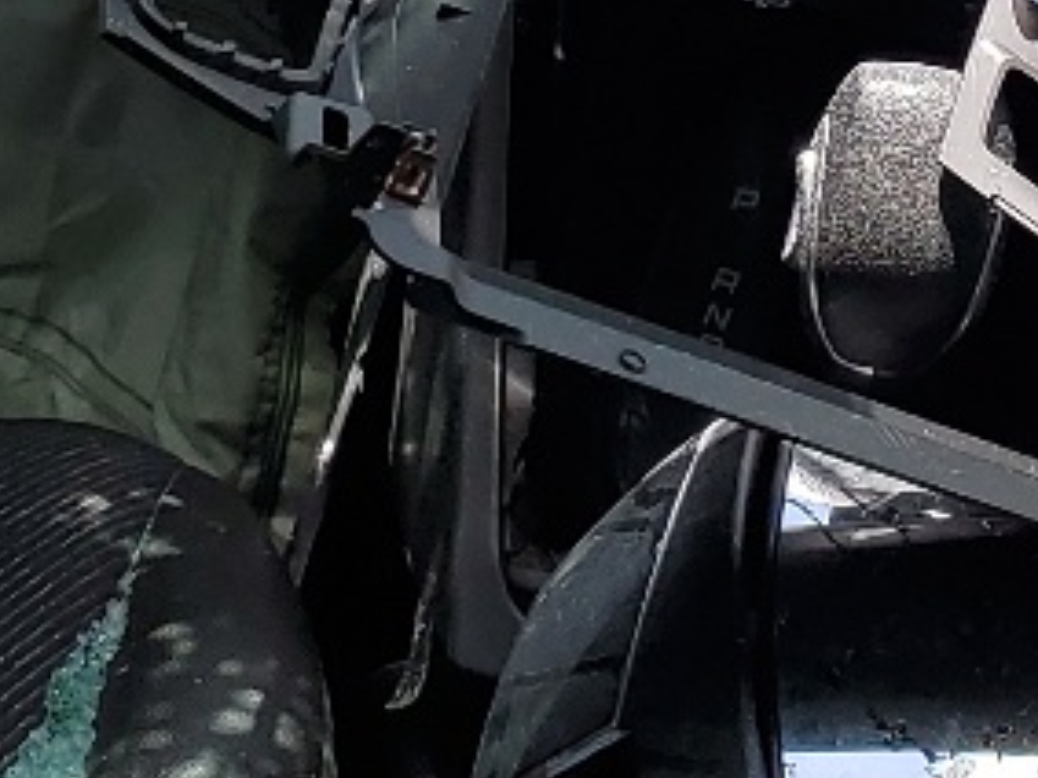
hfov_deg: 13.3
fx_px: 4406
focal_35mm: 147
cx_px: 965
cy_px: -66
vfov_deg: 10.0
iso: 50
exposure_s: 1/1429
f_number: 1.5
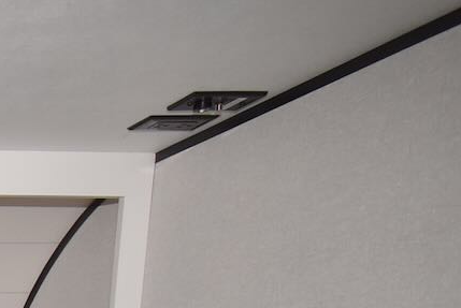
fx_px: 808
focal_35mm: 63
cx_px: -359
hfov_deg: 21.5
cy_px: 576
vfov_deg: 17.1
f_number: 4.5
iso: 800
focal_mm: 10
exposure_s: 1/60
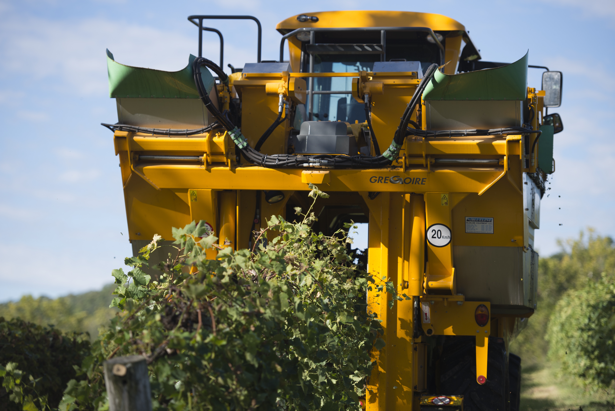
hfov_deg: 16.4
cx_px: 308
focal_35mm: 125
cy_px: 206
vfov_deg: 11.0
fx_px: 2136
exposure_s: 1/1600
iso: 160
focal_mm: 125
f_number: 2.8
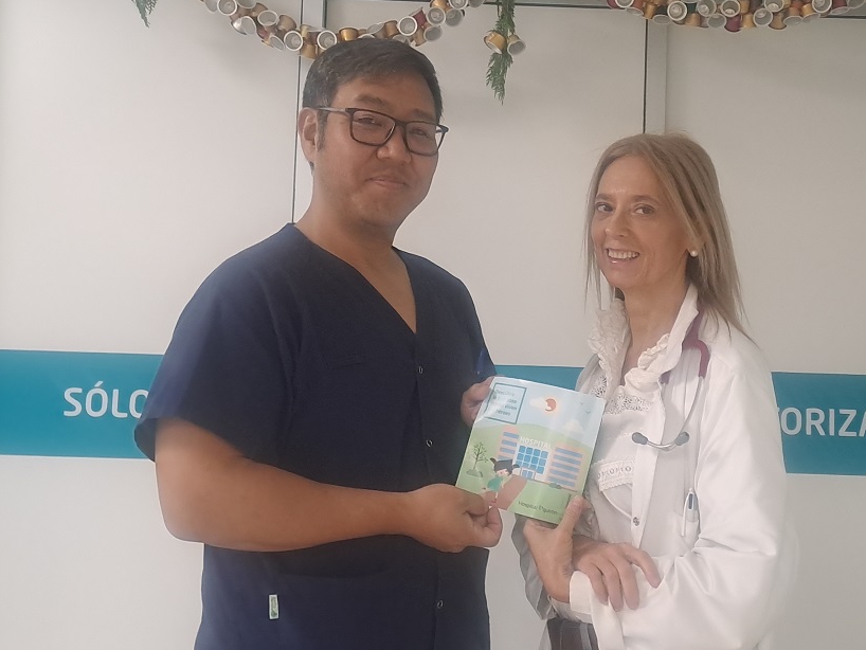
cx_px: 574
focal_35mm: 44
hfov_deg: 42.4
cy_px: 248
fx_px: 1101
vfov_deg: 32.8
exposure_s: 1/50
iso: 320
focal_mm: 4.65
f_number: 1.8
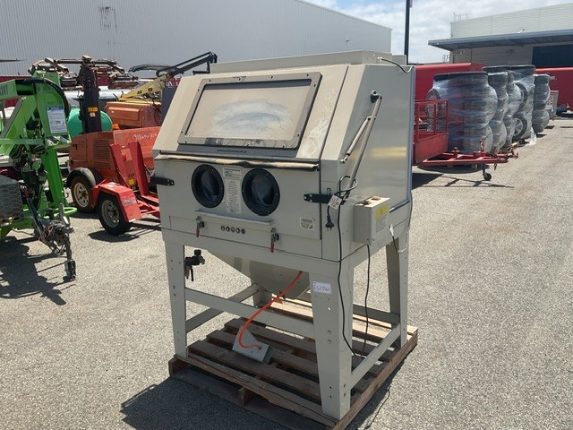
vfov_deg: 48.2
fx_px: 480
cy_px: 215
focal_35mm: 29
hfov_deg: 61.7
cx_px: 286
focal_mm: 3
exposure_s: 1/1626
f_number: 1.8
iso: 16
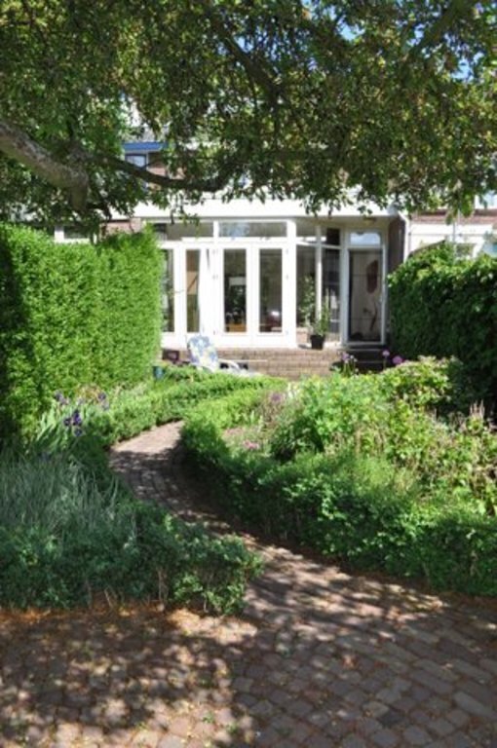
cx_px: 248
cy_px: 374
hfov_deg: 43.5
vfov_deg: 62.0
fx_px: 623
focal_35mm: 30
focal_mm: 20
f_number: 10
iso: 200
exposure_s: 1/200
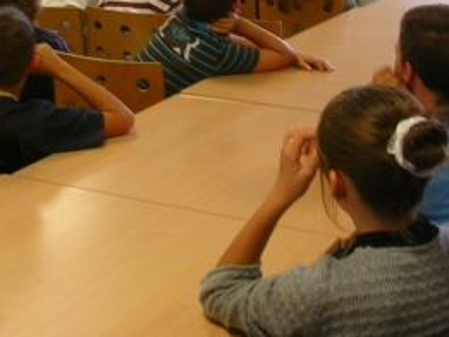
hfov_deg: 24.4
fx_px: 1038
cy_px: 3
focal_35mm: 80
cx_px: 182
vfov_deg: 18.0
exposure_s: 1/11.9
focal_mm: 5.8
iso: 50
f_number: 2.8
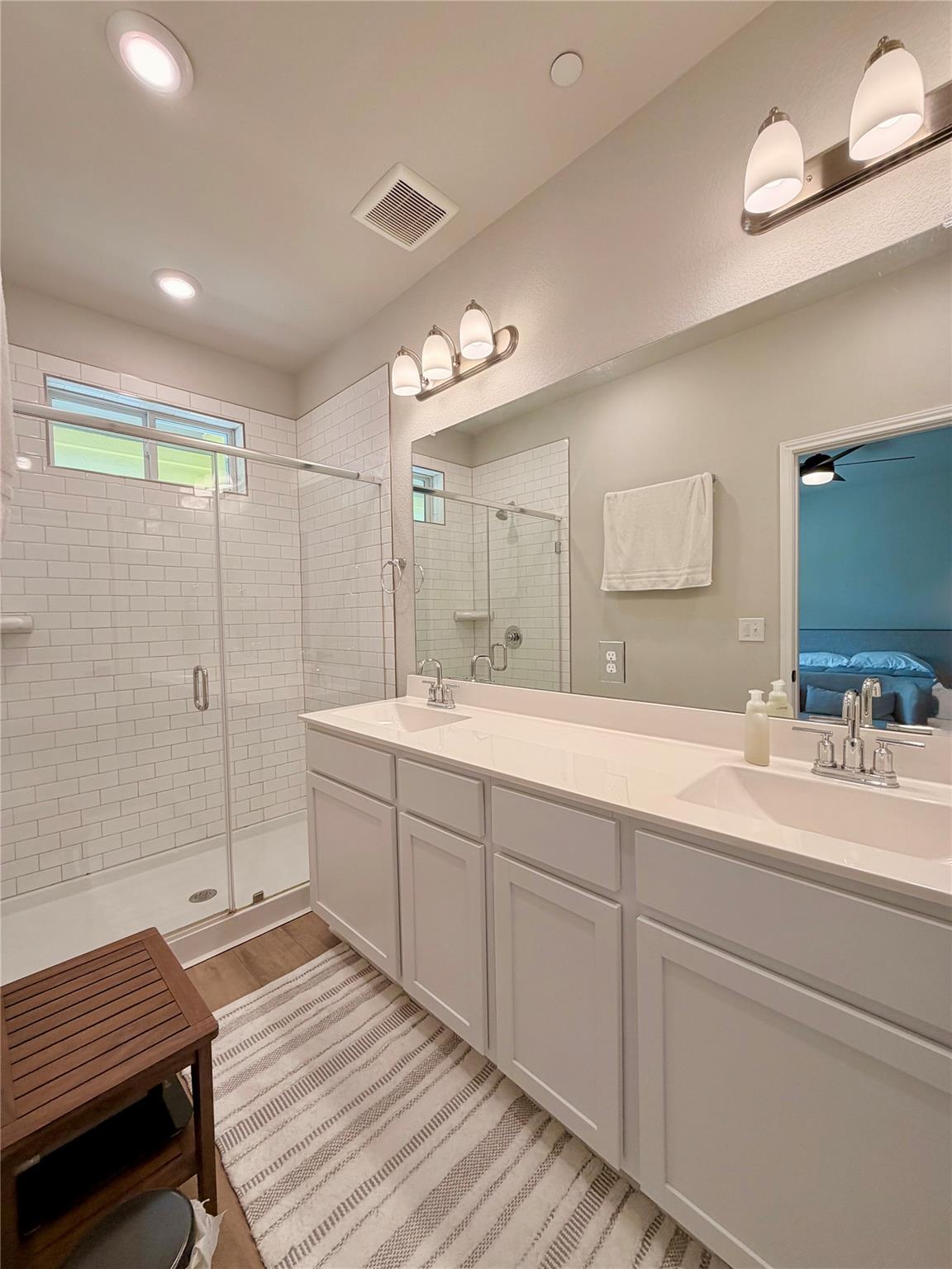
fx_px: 513
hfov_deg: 85.7
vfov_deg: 102.1
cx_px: 476
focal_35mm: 14
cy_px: 634
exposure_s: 1/120
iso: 80
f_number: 2.2
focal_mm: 2.22
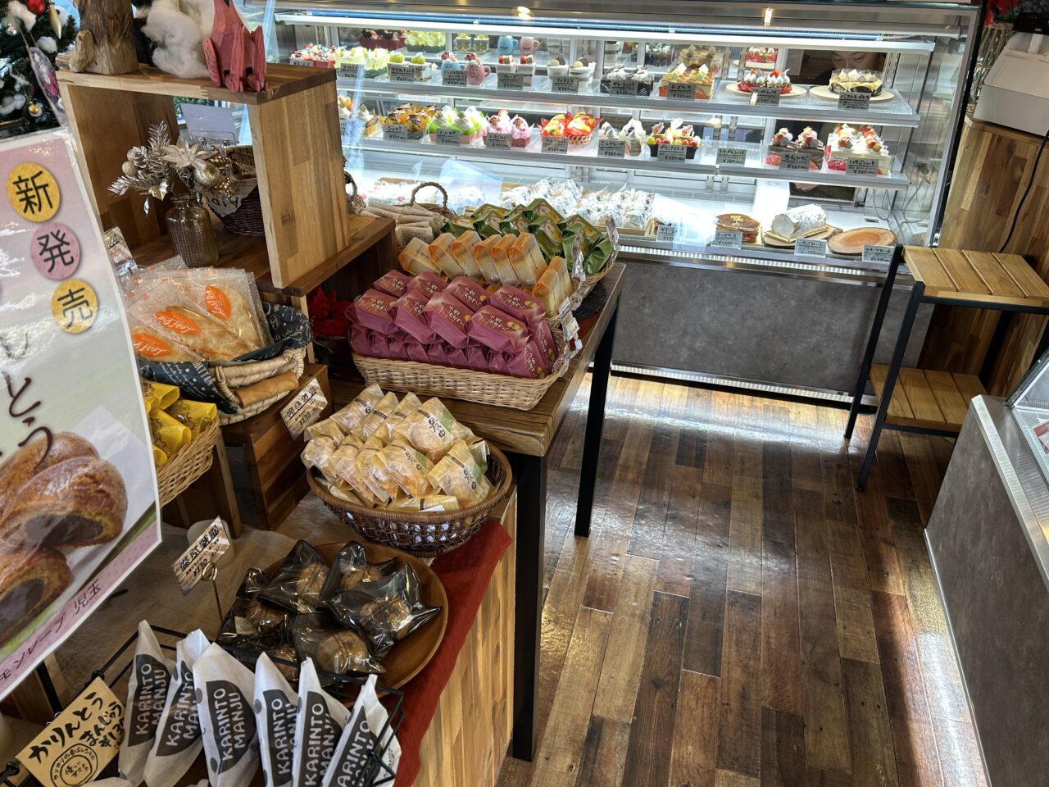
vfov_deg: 53.1
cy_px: 394
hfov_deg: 67.3
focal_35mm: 26
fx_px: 788
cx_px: 524
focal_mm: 5.7
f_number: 1.5
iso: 64
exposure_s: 1/121
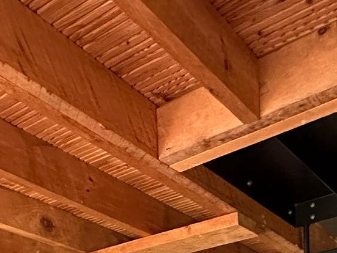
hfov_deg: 35.6
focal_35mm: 52
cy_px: 463
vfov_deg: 19.9
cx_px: 268
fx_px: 507
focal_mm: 2.22
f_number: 2.2
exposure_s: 1/60
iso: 640
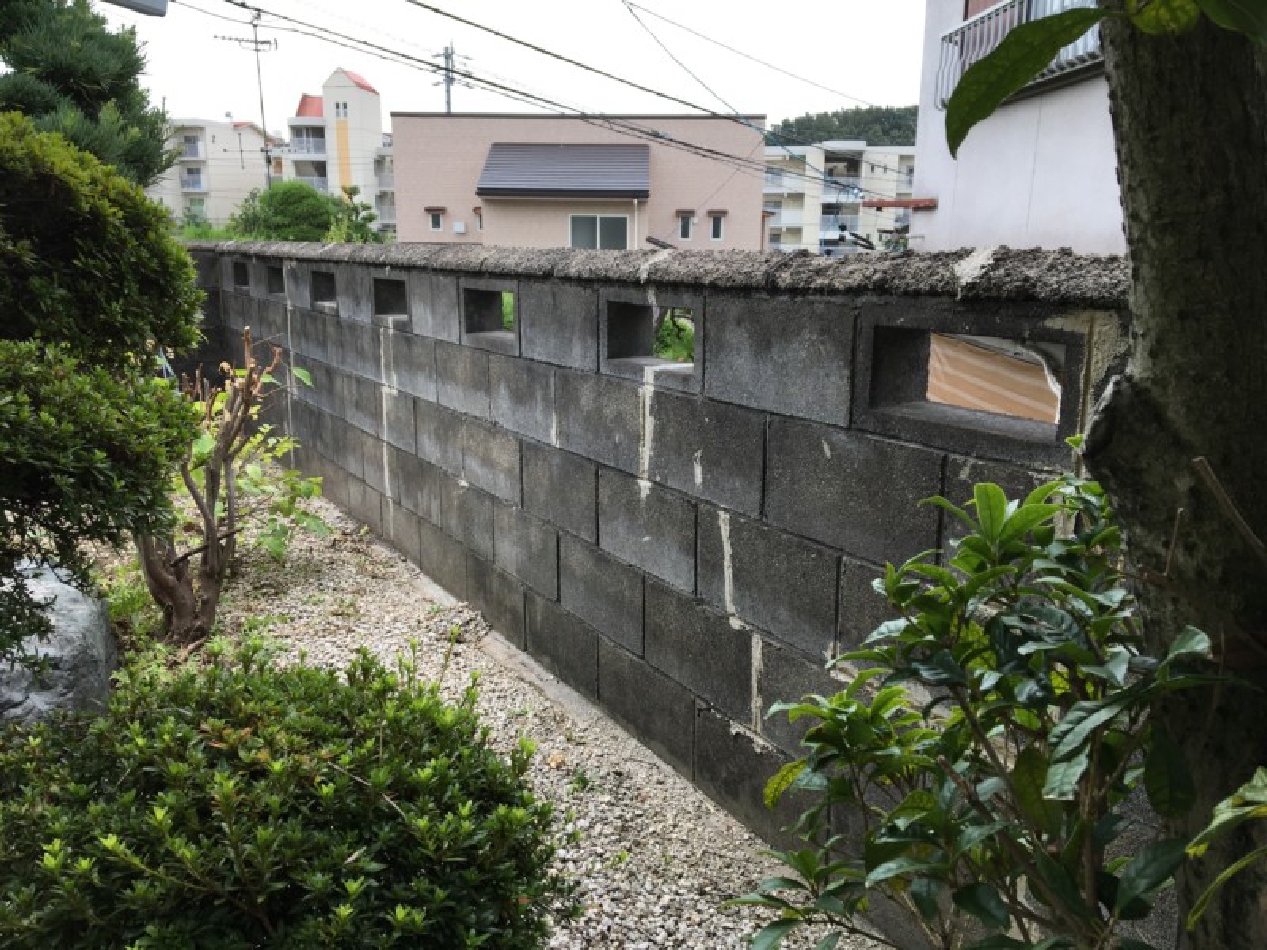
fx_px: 1061
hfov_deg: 61.7
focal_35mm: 29
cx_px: 634
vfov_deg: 48.2
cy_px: 475
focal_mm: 4.15
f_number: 2.2
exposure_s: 1/278
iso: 25
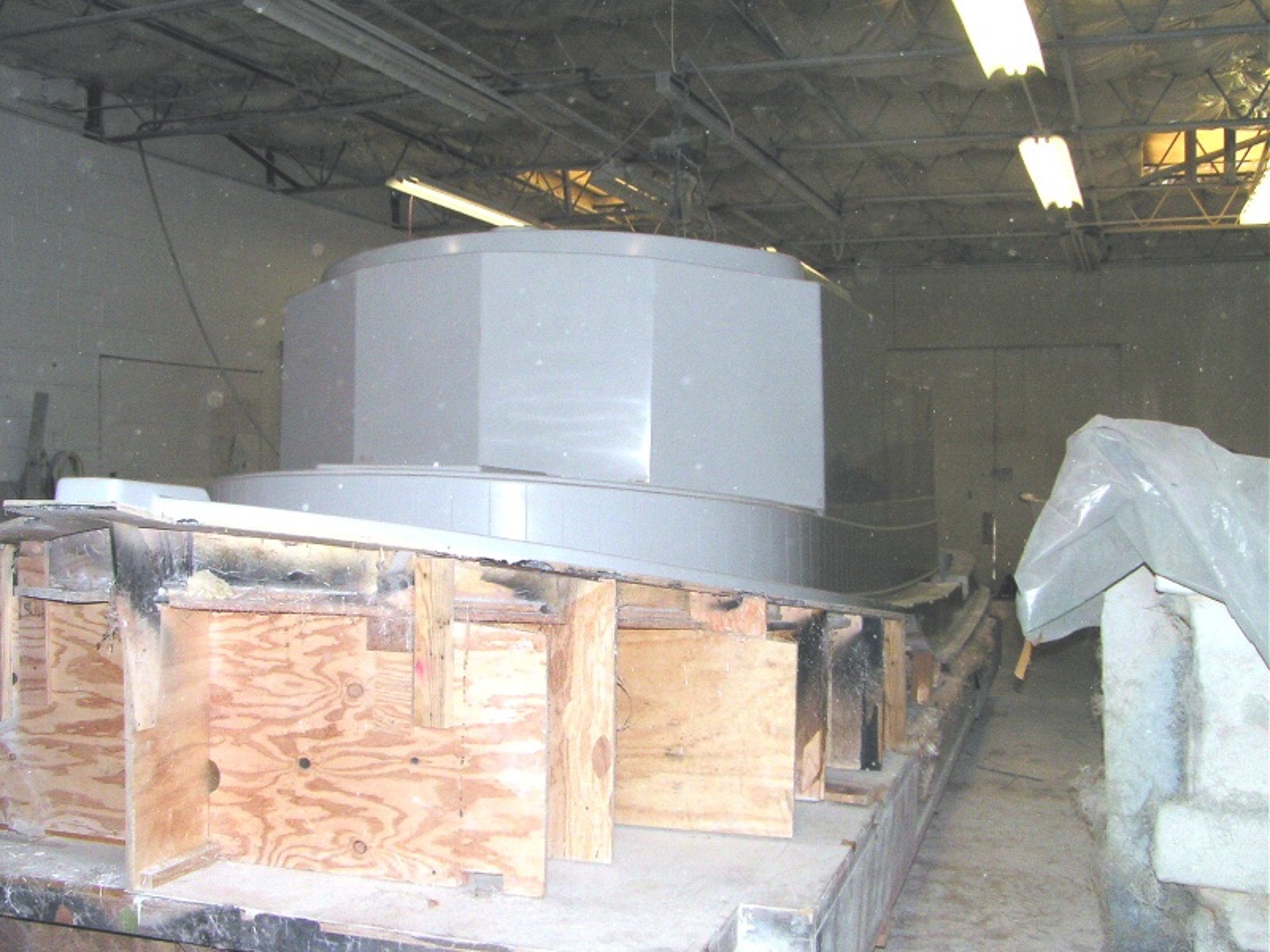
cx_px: 635
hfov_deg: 49.0
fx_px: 1394
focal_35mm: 38
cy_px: 476
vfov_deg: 37.7
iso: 100
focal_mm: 5.8
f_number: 5.6
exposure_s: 1/40
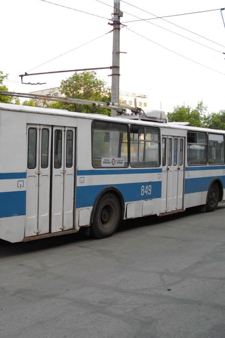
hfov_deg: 30.0
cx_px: 53
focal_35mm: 44
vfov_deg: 44.5
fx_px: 412
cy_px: 172
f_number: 2.9
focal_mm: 5.7
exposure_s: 1/320
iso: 100
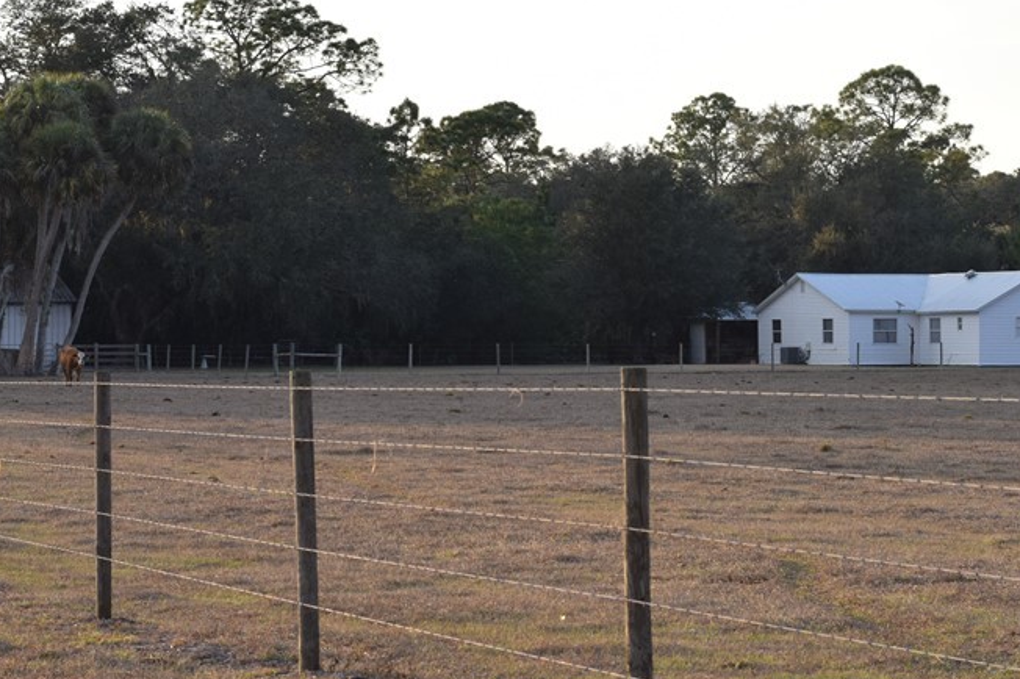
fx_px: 3540
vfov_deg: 11.0
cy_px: 335
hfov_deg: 16.4
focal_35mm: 125
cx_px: 494
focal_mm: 50
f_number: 8
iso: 320
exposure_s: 1/250
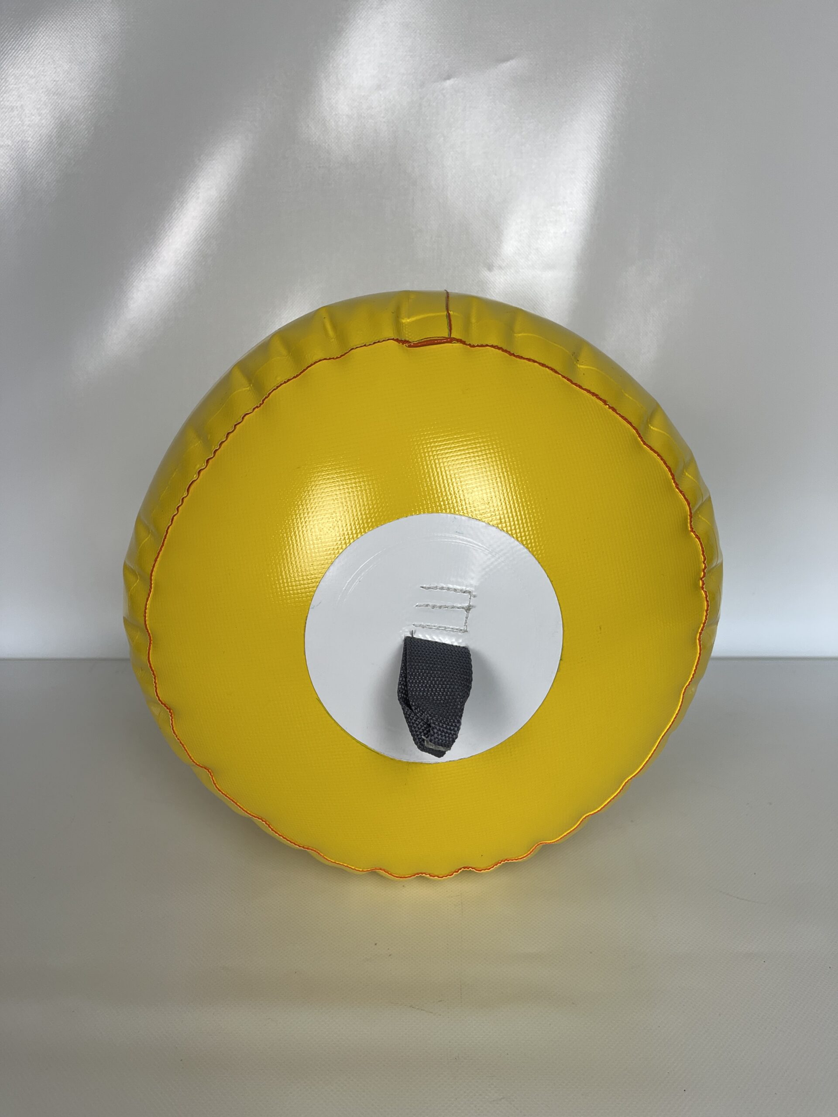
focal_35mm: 26
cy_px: 558
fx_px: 839
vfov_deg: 67.3
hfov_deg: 53.1
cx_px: 419
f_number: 1.6
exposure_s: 1/100
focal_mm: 5.1
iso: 50
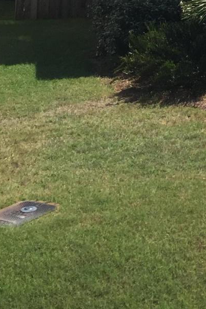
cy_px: -121
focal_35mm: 100
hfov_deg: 12.5
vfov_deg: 18.6
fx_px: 858
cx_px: 370
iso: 32
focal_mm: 4.15
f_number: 2.2
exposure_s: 1/1799
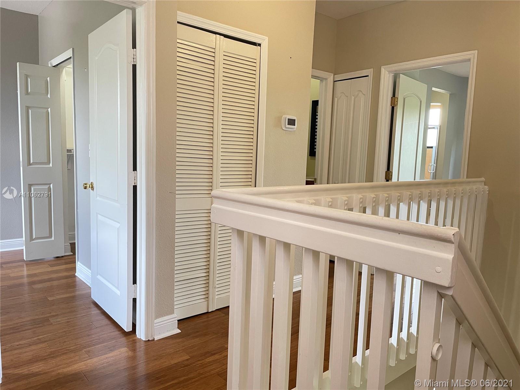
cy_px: 195
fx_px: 391
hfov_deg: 67.3
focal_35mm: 26
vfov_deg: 53.1
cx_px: 260
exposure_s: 1/60
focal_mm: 4.2
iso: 100
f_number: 1.6
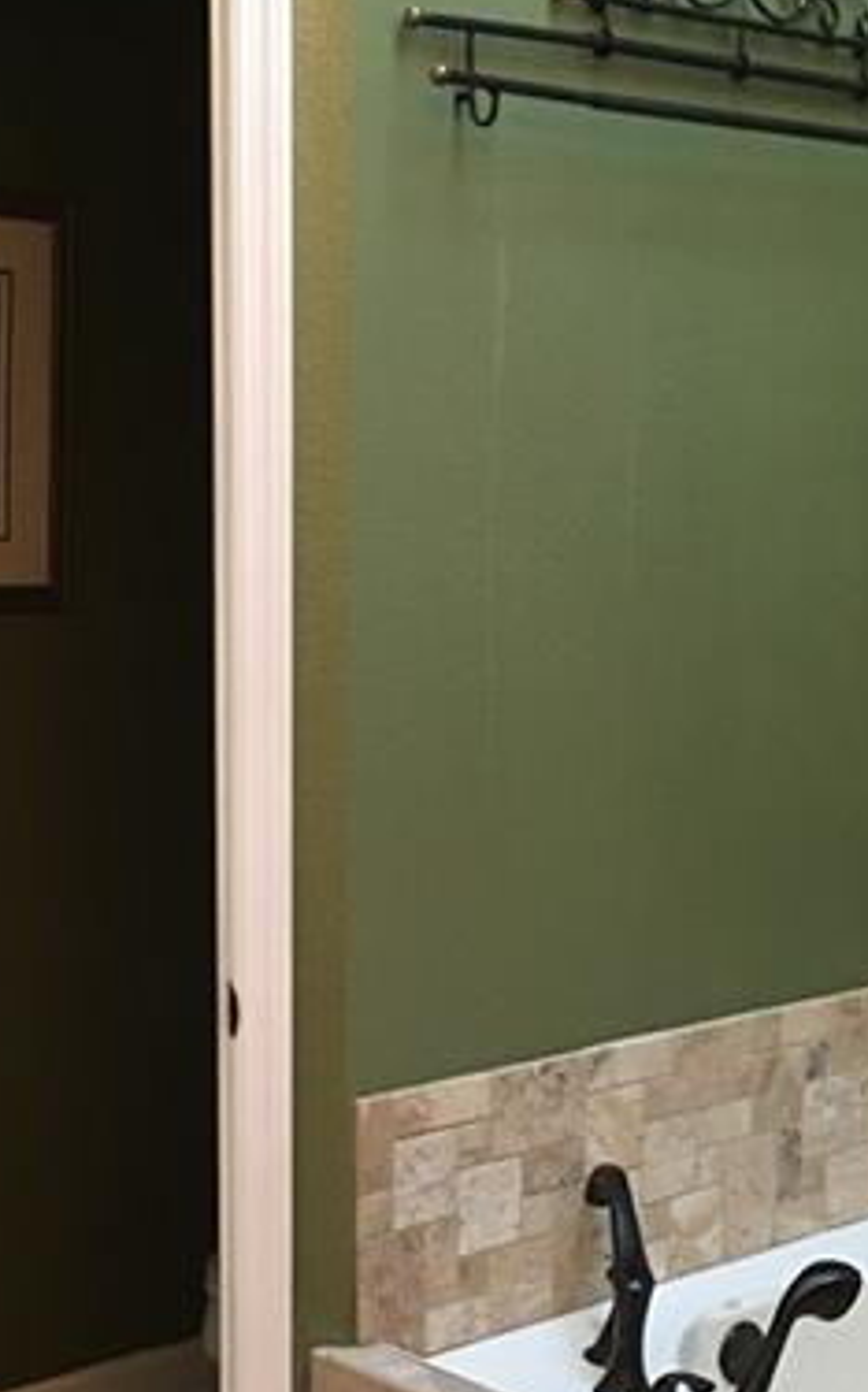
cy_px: 1017
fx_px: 2387
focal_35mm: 63
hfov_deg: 20.5
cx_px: 297
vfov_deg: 32.0
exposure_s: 1/15
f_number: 2.2
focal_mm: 4.15
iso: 80
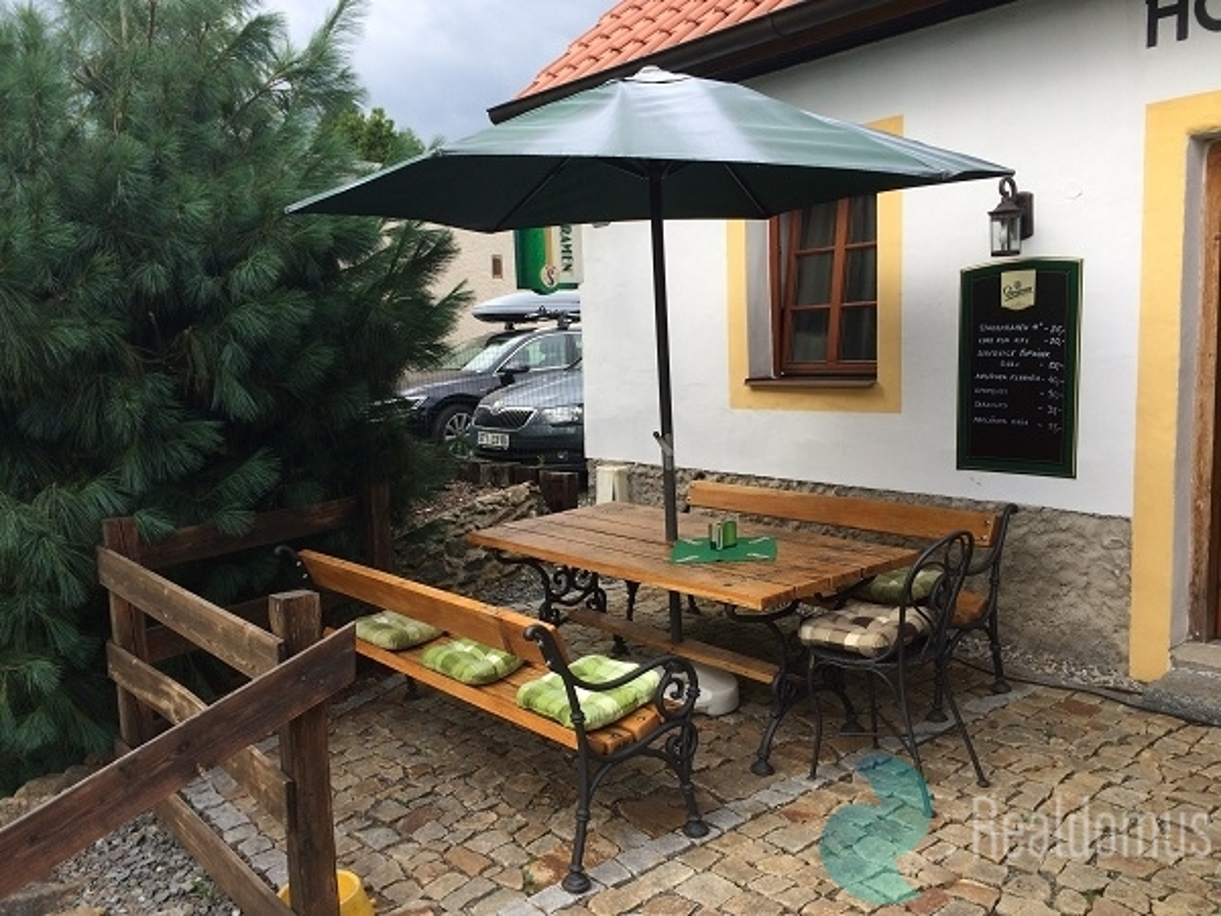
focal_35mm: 29
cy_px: 458
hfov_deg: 61.7
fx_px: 1023
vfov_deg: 48.2
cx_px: 610
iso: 32
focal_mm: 4.15
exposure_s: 1/507
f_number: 2.2
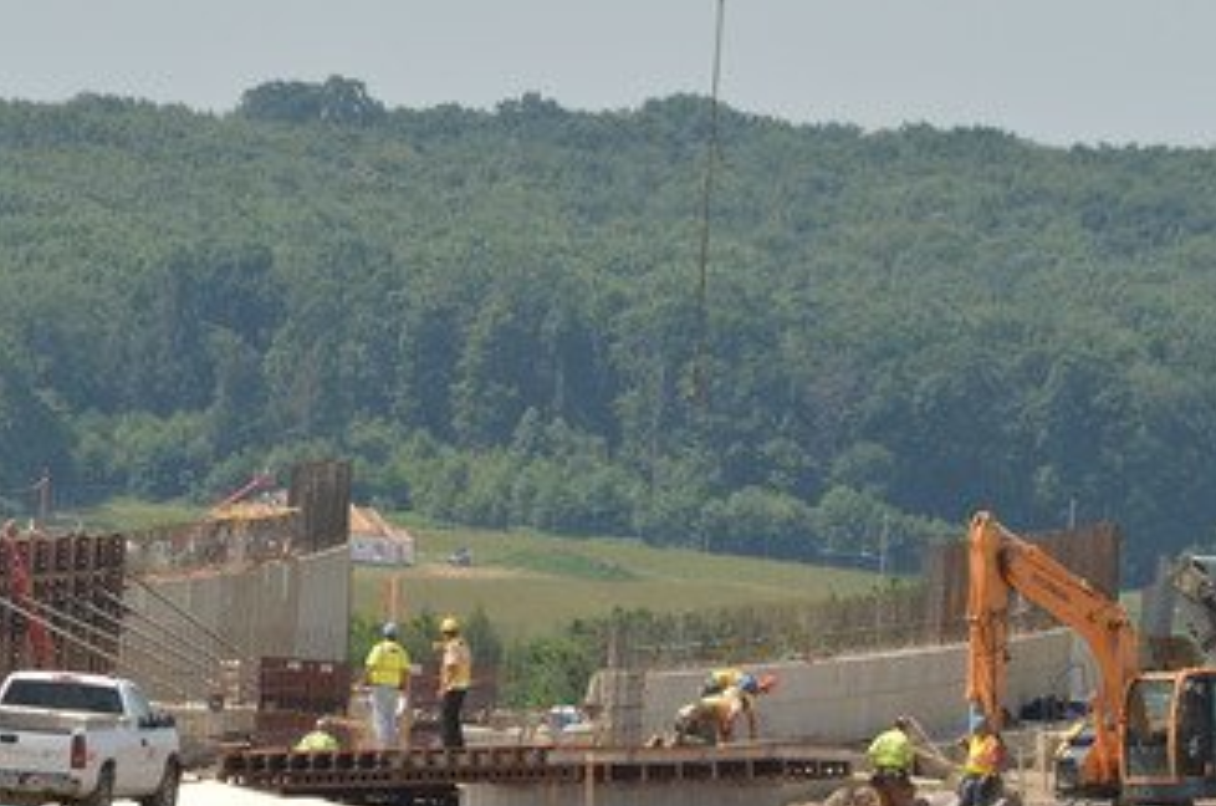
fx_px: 15507
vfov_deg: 3.0
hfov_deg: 4.5
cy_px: 479
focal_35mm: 460
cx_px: 507
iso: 320
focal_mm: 200
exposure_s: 1/400
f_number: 18
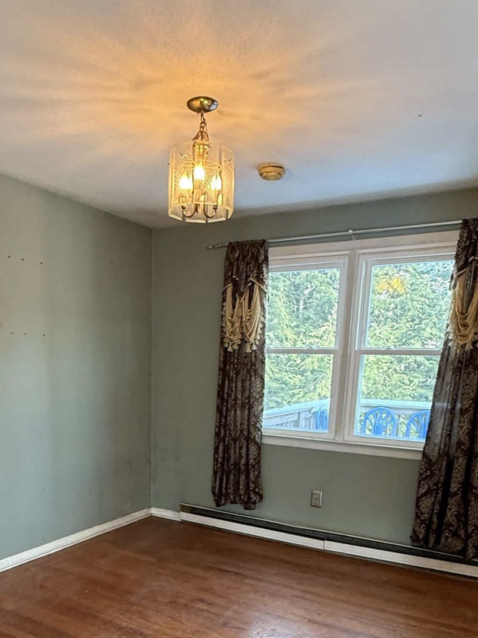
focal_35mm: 30
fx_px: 552
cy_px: 477
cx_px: 182
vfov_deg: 57.0
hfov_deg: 46.4
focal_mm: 2.22
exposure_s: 1/60
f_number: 2.2
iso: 320
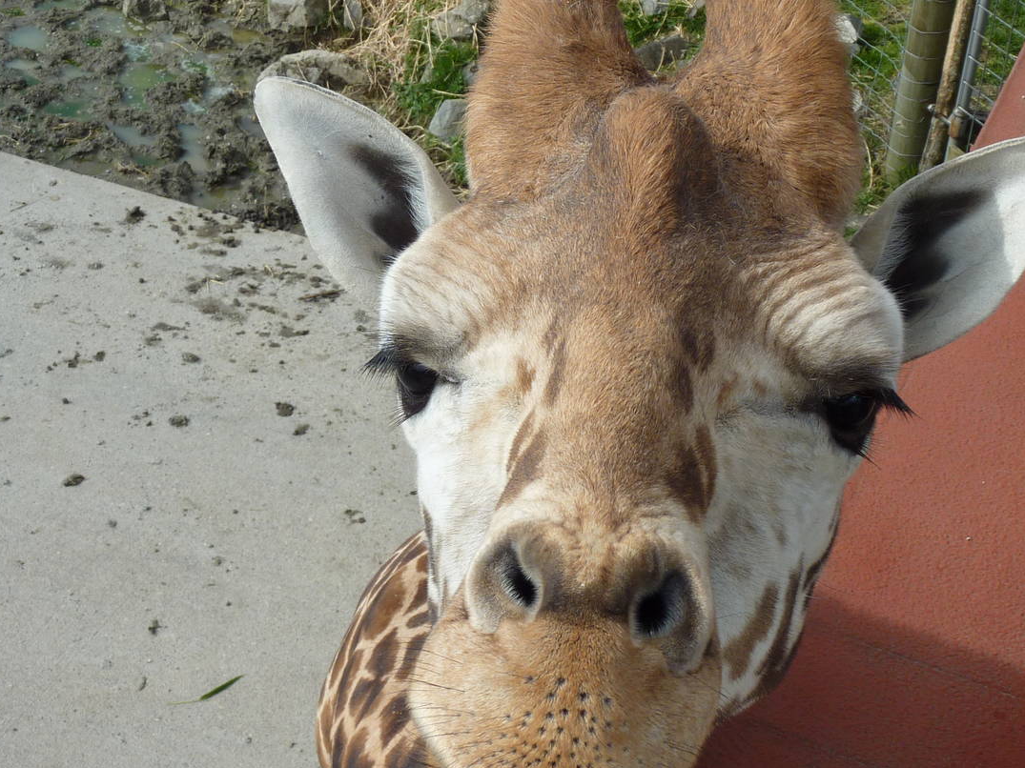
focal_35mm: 67
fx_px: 1984
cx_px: 478
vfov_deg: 21.9
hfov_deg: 29.0
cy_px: 404
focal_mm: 7.3
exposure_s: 1/500
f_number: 4
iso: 80
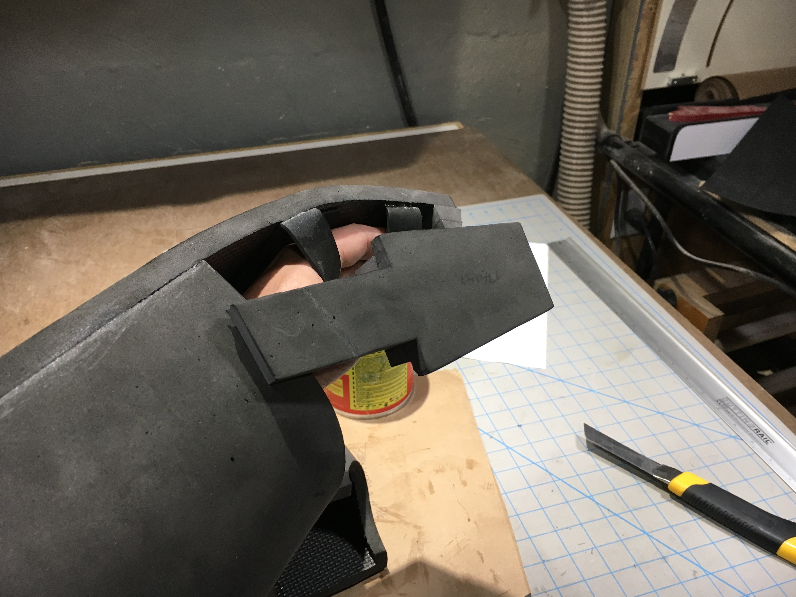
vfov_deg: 46.8
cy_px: 294
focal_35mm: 30
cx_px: 393
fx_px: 690
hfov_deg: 60.0
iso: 40
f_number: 2.2
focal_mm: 4.15
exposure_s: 1/30
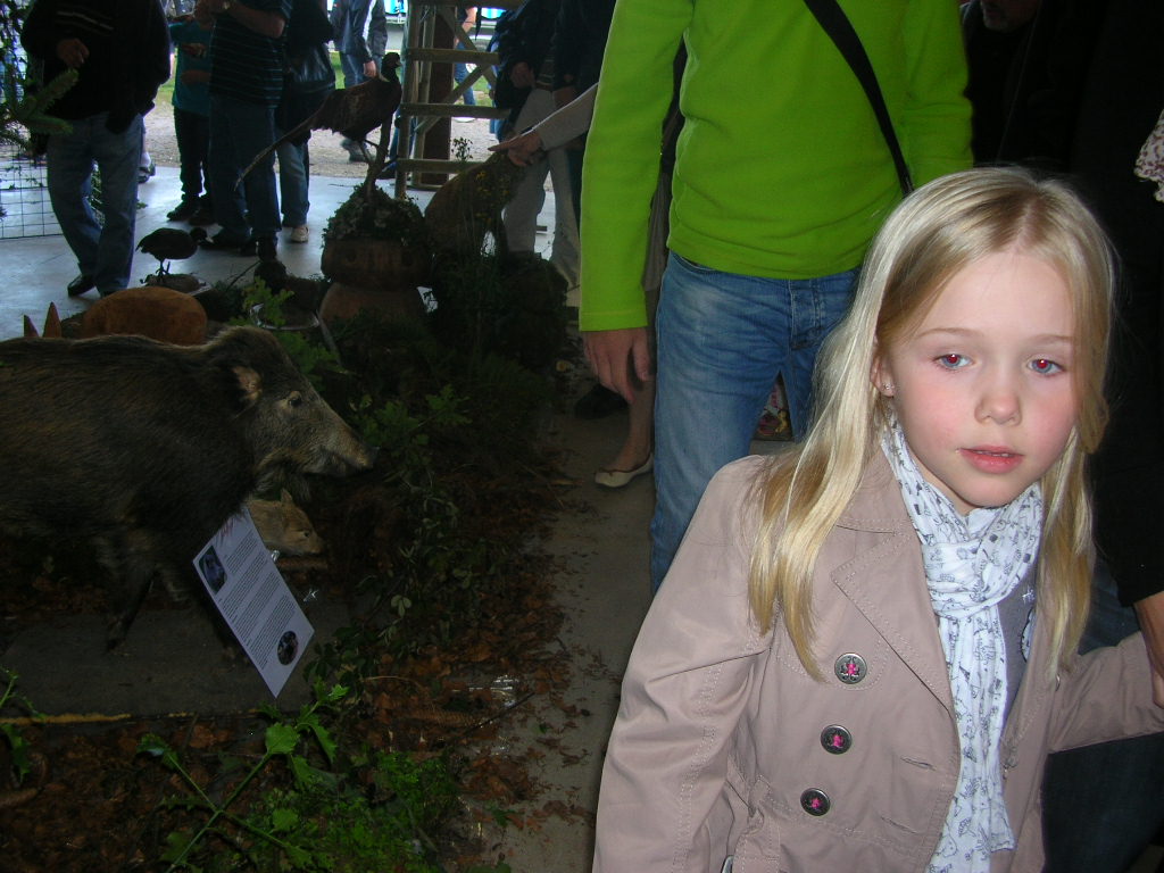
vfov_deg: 40.7
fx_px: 1177
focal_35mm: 35
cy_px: 436
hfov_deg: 52.6
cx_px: 582
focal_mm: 5.8
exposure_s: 1/60.1
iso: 50
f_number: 2.8
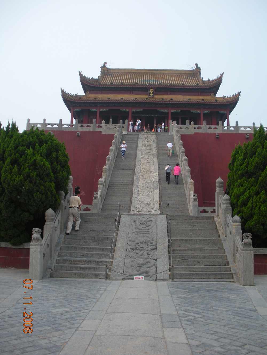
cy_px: 178
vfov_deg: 51.4
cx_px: 134
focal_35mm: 36
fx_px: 370
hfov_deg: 39.7
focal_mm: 6.3
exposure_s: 1/873
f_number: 3.5
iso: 64
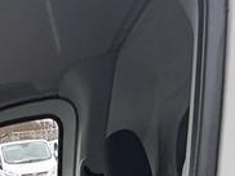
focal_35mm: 69
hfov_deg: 27.1
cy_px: 357
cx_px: 19
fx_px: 468
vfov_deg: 16.2
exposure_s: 1/99
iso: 160
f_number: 2.2
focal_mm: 2.22
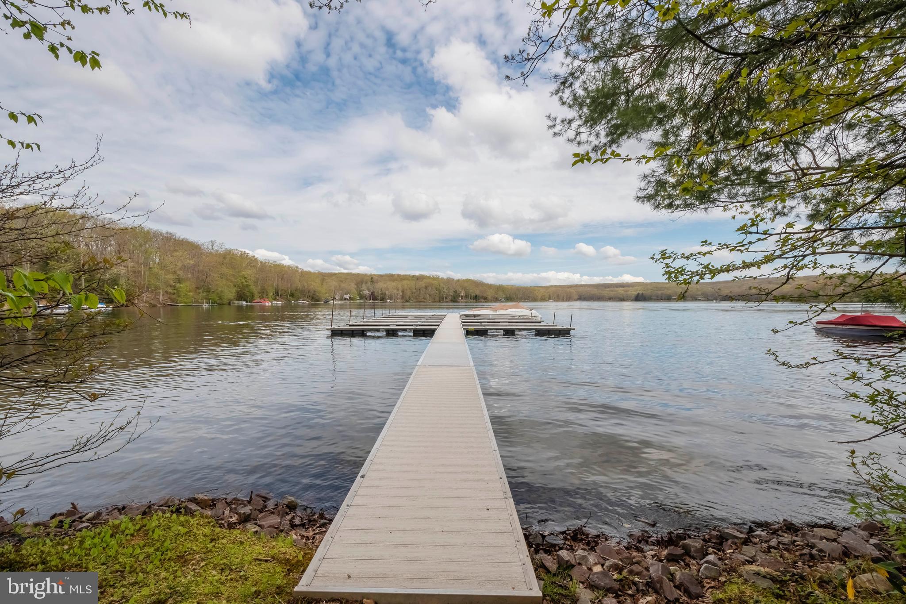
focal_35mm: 15
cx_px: 453
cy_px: 302
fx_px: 377
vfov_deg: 77.3
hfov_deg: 100.4
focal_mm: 10
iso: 500
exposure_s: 1/500
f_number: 11
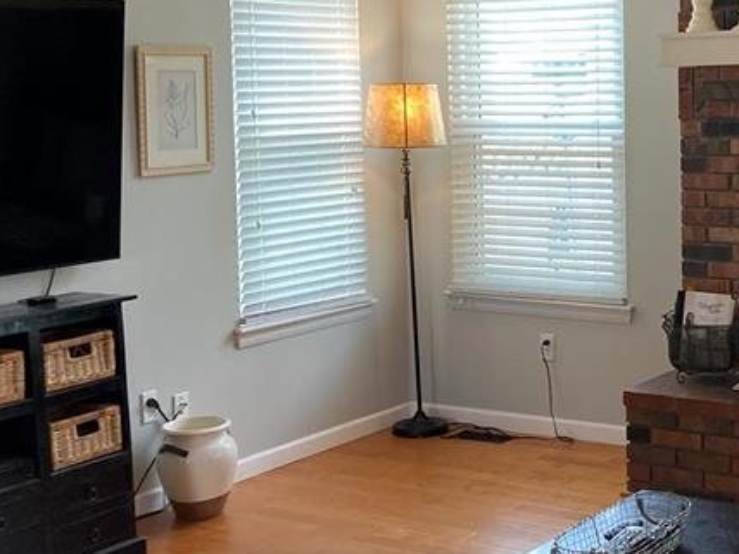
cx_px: 551
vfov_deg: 21.9
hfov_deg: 28.6
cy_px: 204
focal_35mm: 67
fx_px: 1430
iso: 100
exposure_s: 1/60
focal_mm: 3.99
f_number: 1.8
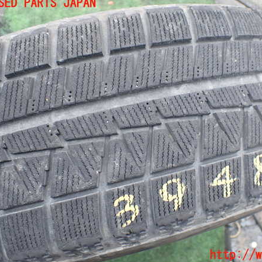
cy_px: 129
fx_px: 308
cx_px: 166
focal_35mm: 36
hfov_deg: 45.6
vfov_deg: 46.0
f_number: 2.3
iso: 200
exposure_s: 1/125
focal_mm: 5.4
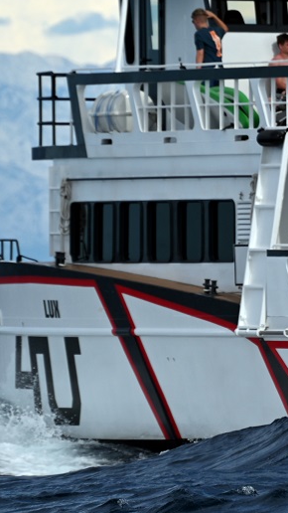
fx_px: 10759
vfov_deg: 2.7
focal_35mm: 792
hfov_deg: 1.5
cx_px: 374
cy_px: 118
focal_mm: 300
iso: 110
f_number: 5.6
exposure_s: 1/1000
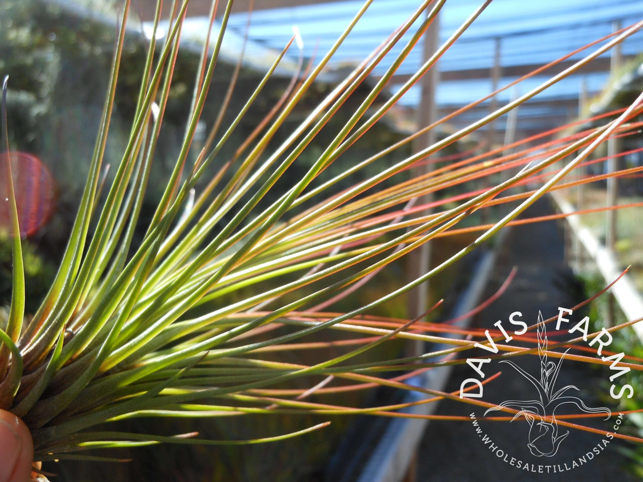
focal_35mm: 33
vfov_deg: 42.9
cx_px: 322
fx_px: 613
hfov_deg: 55.4
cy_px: 241
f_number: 4
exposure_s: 1/100
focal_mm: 5.9
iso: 80
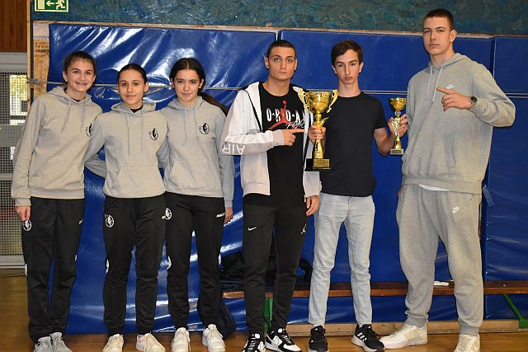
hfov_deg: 38.9
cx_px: 264
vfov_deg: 26.5
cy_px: 176
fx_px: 748
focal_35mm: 51
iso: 1600
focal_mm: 34
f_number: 4.5
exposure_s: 1/125
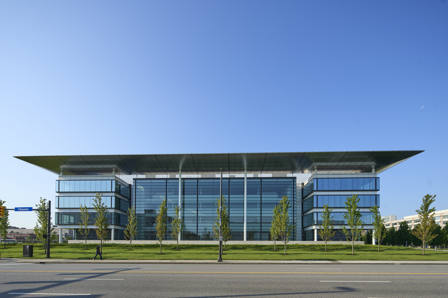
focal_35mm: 17
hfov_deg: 93.3
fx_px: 212
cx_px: 224
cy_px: 149
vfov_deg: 70.4
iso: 100
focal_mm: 17
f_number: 8
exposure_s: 1/250
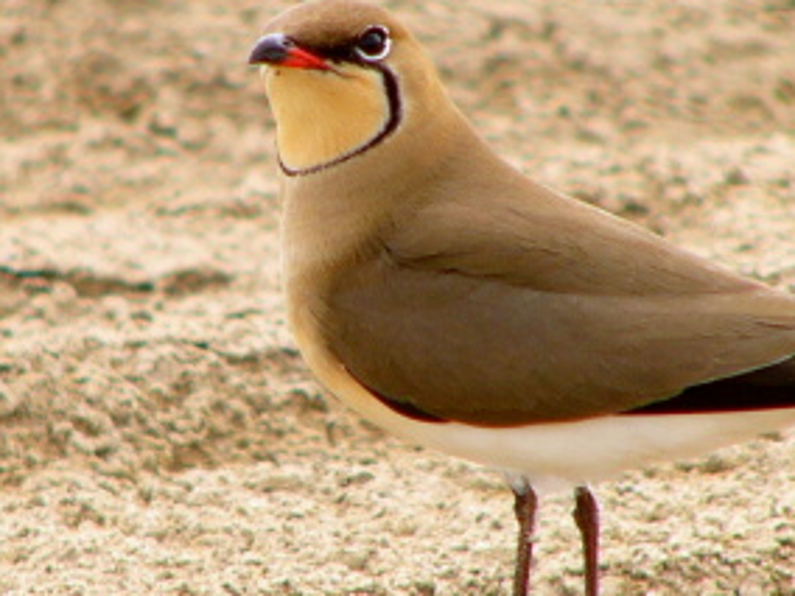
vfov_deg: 2.0
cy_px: 375
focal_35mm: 731
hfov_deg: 2.7
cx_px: 647
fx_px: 16788
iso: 50
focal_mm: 72
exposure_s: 1/250
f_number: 4
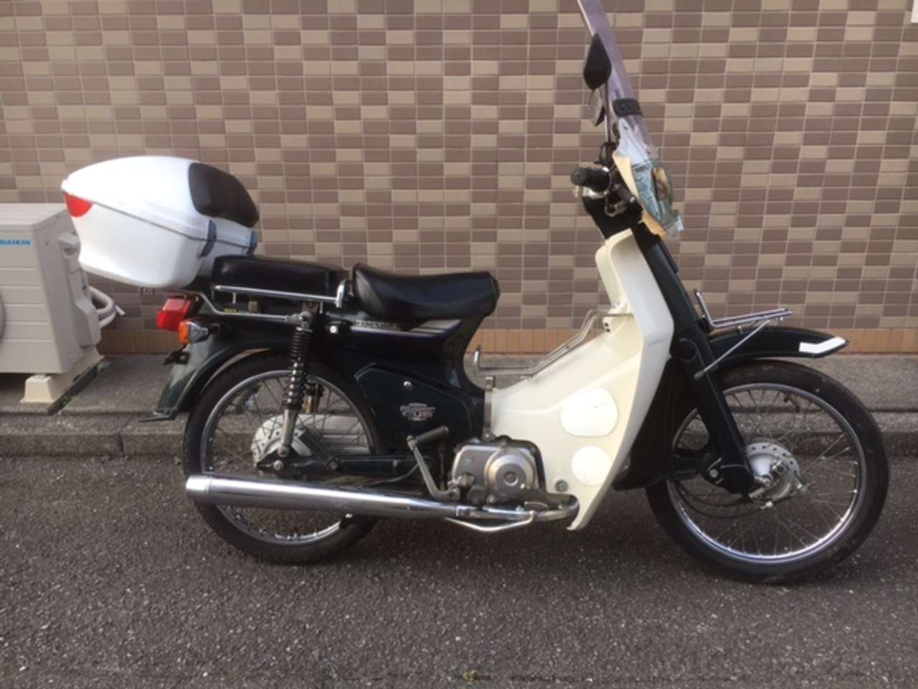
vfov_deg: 48.2
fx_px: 769
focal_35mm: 29
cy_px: 344
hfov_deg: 61.7
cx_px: 459
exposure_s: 1/120
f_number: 2.2
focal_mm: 4.15
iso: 25
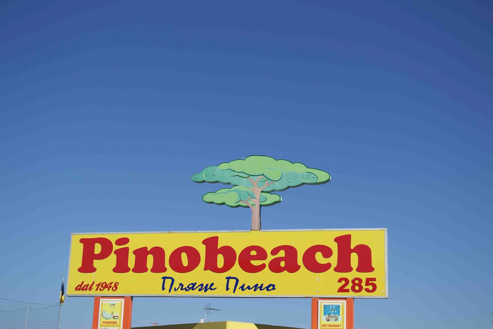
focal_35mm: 60
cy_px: 164
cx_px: 246
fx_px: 822
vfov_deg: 22.6
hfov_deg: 33.4
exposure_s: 1/800
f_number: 5.3
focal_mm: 40
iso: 100
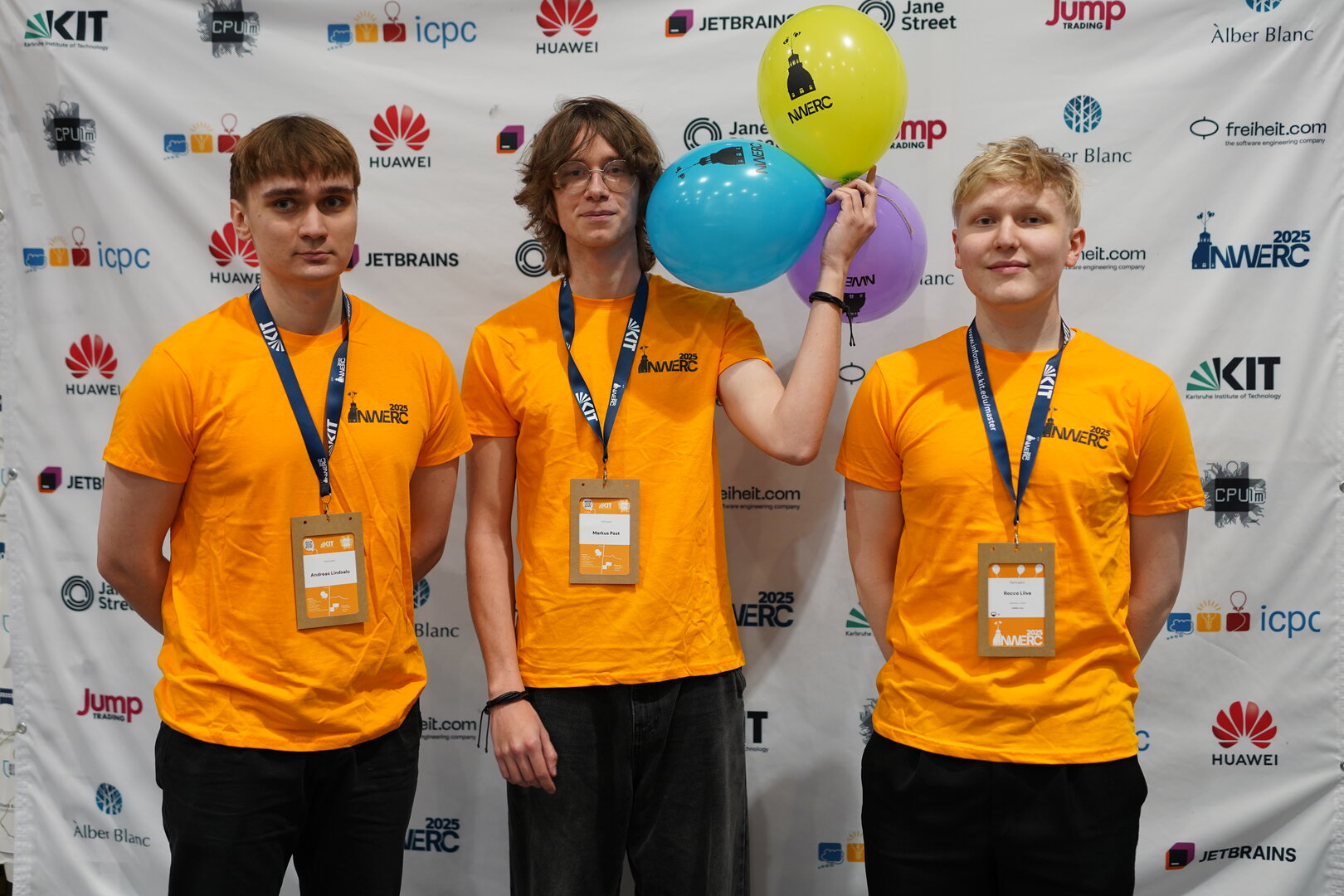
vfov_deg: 27.0
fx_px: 1867
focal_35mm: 50
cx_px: 672
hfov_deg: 39.6
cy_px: 448
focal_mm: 50
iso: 640
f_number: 2
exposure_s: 1/125
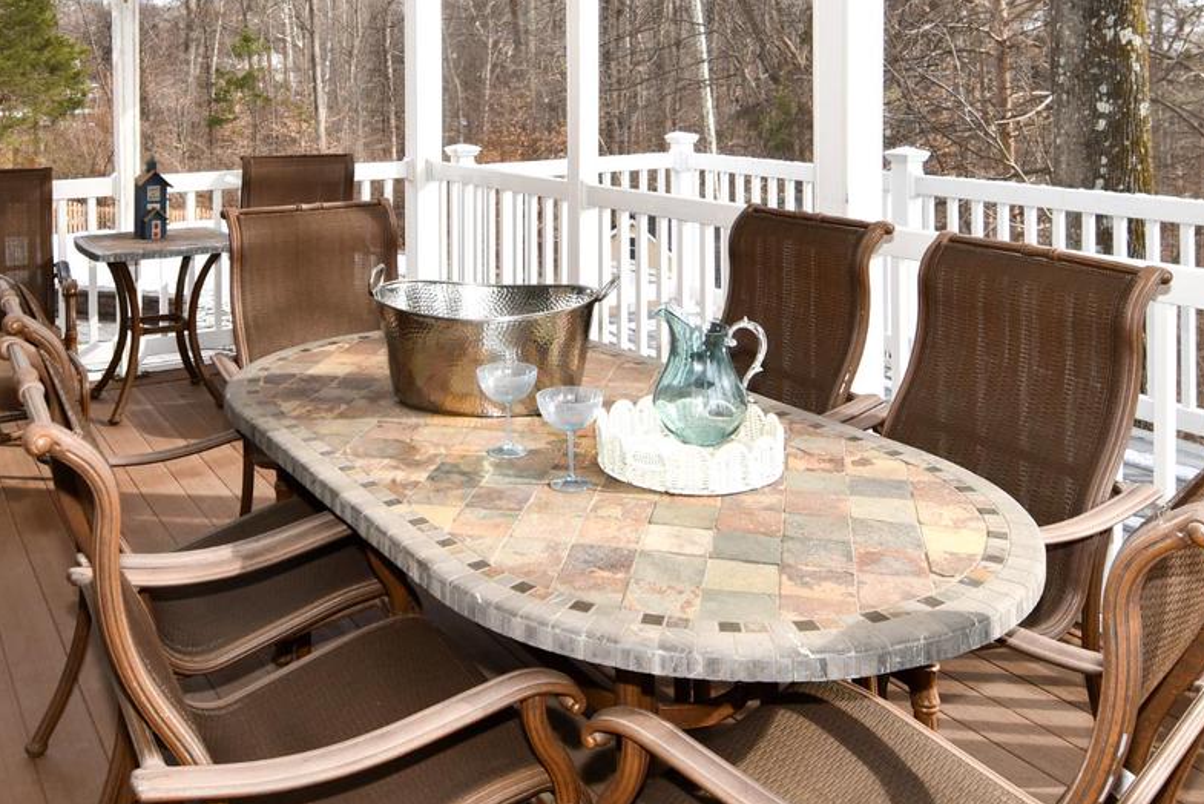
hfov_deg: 56.4
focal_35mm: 33
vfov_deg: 38.3
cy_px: 144
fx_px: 1104
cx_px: 439
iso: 110
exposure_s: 1/125
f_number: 5.6
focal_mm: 12
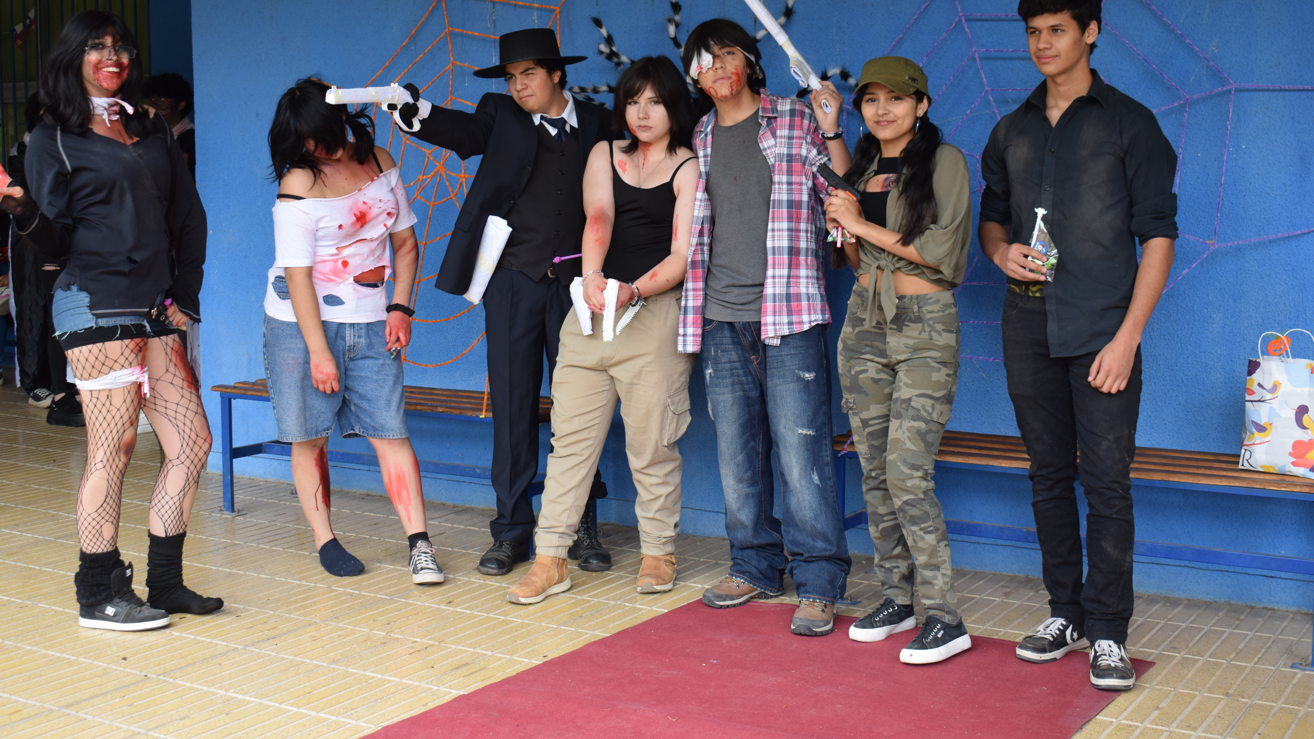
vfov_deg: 24.9
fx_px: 1672
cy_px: 327
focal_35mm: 48
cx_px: 651
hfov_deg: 42.9
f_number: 6.3
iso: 400
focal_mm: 30
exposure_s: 1/160
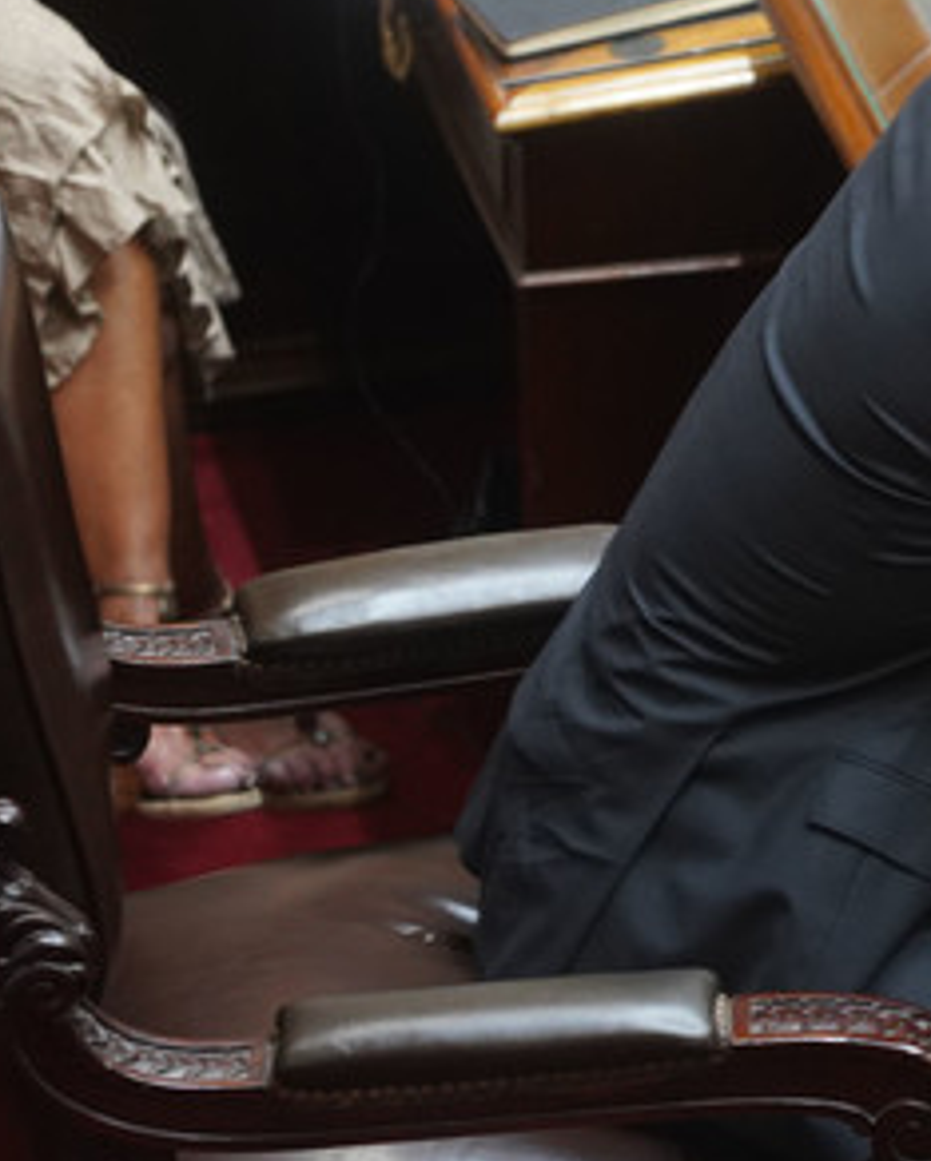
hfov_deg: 3.3
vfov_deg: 4.2
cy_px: 286
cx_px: 1186
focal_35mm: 463
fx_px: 15930
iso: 3200
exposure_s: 1/100
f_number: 4
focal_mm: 200
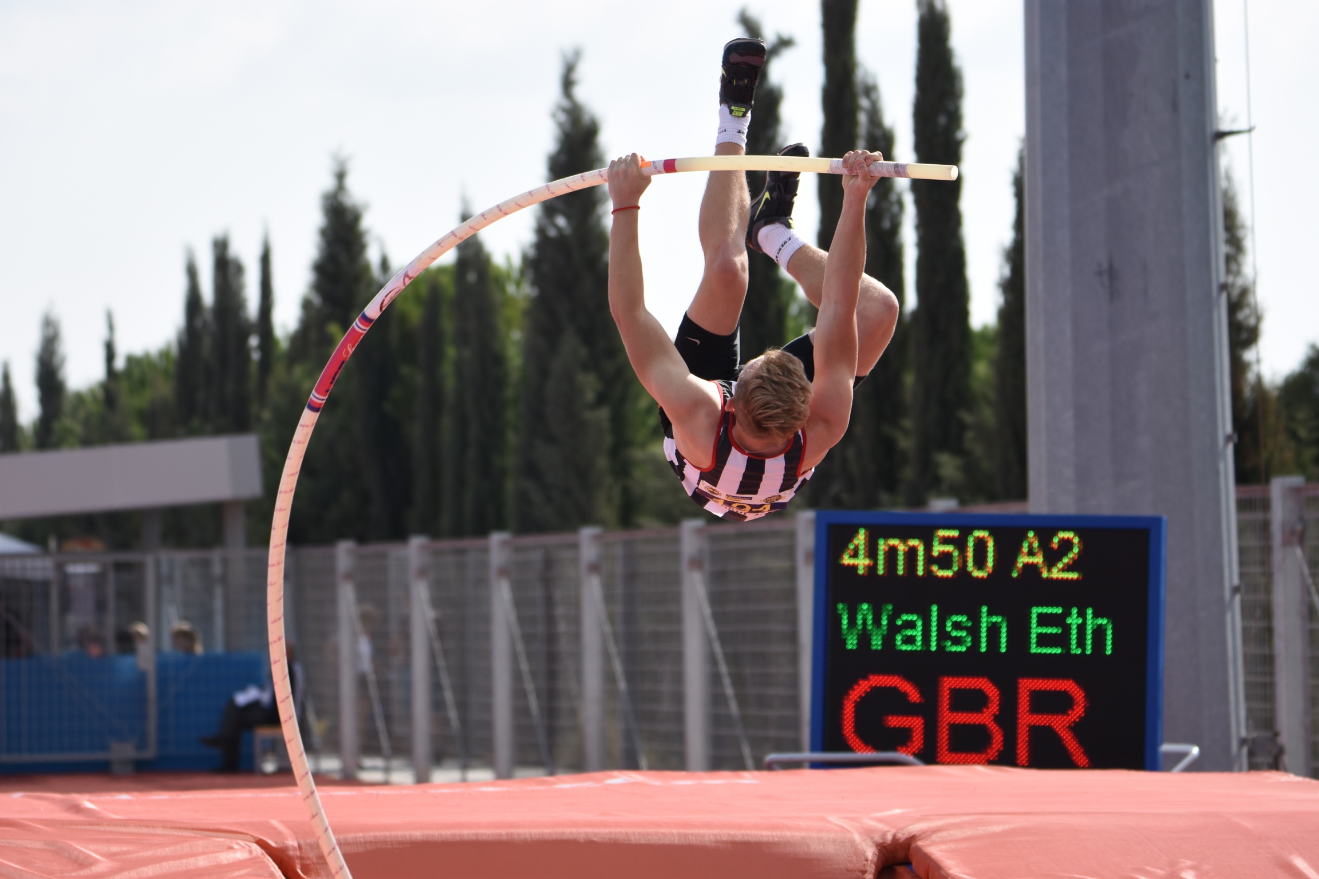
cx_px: 660
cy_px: 440
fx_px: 8243
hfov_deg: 9.1
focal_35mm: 225
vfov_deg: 6.1
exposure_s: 1/640
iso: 100
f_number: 5
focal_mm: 150
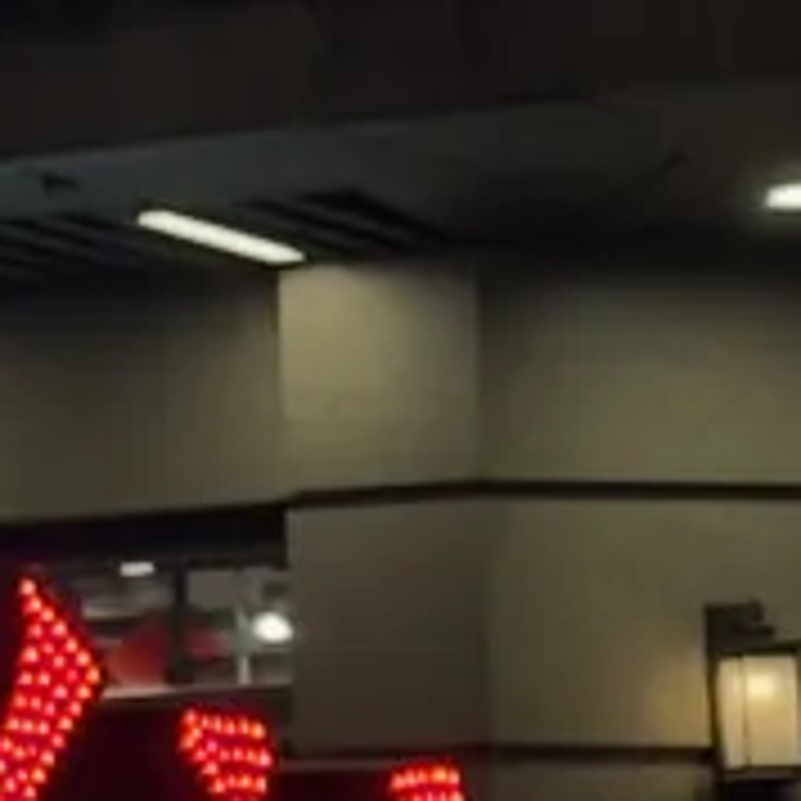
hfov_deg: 4.8
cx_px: -2056
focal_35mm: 343
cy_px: 342
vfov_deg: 5.1
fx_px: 8980
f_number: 1.78
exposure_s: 1/127
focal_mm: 6.76
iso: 50
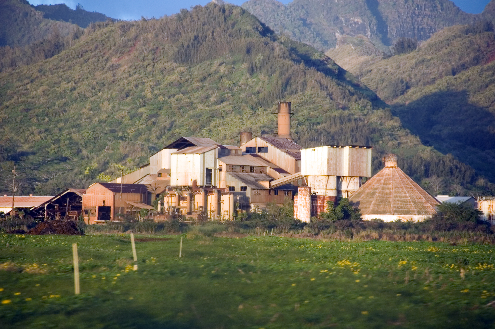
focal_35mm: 300
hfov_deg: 6.9
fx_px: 4121
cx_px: 248
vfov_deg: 4.6
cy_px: 164
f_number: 5.6
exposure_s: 1/160
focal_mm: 200
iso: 200
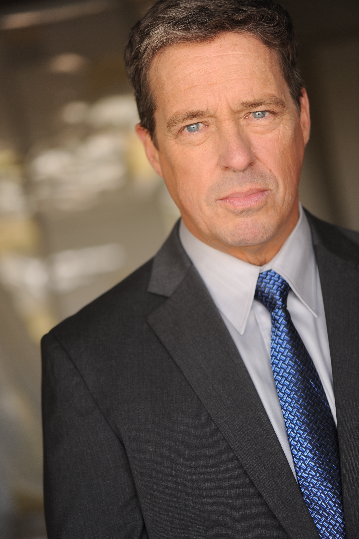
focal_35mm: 105
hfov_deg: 13.0
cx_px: 180
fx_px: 1573
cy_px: 270
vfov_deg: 19.5
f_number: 3
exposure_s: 1/125
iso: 250
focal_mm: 105
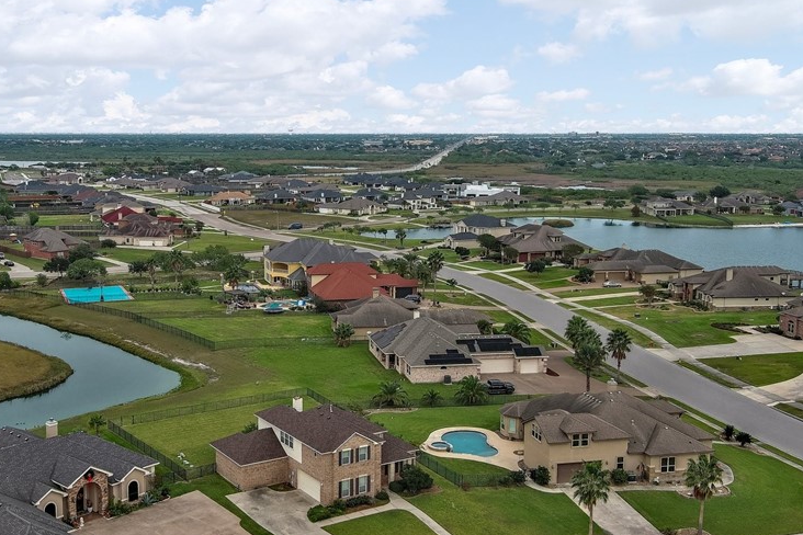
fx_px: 959
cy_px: 246
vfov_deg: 31.2
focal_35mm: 43
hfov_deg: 45.2
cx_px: 323
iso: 100
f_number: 2.8
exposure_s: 1/1400
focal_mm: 10.57
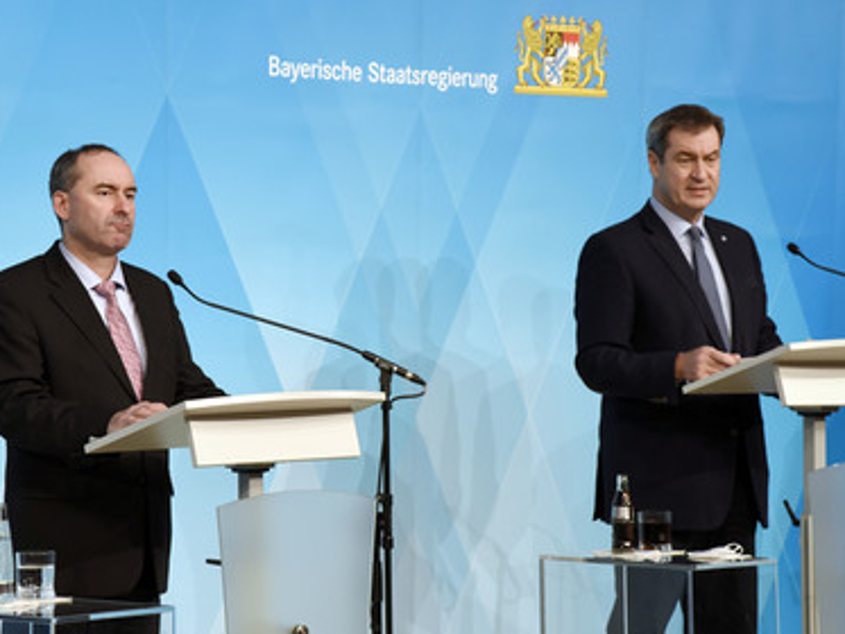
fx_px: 2979
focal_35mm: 122
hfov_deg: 16.1
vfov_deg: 12.2
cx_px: 422
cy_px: 337
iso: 1600
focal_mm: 105
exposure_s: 1/100
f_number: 6.3
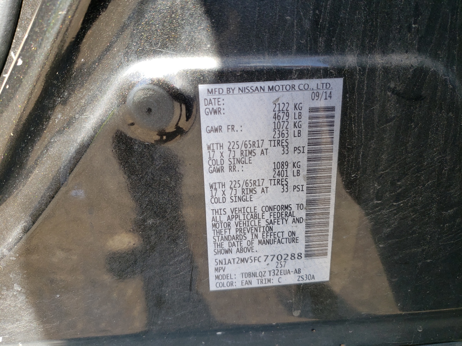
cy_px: 173
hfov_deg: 67.3
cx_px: 231
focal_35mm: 26
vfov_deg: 53.1
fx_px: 347
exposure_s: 1/256
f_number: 1.5
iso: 50
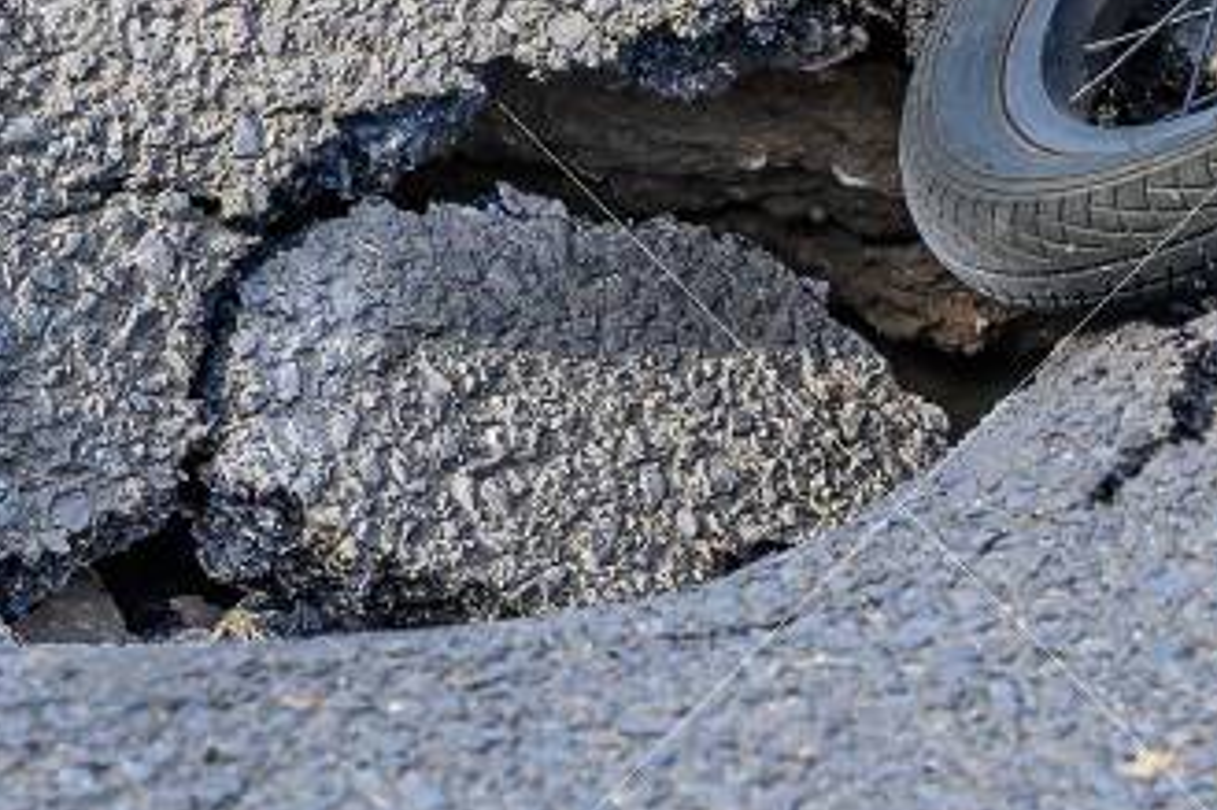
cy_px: -300
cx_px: 895
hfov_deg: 9.0
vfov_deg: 5.9
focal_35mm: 229
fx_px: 7737
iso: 100
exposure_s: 1/800
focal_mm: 58
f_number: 5.6
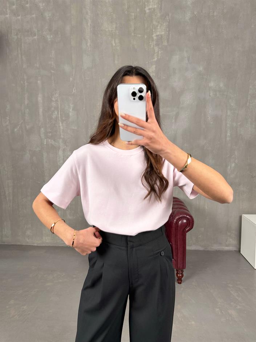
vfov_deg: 71.6
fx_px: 237
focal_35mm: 24
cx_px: 128
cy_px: 171
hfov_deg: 56.8
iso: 160
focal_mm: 6.76
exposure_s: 1/121
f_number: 1.78
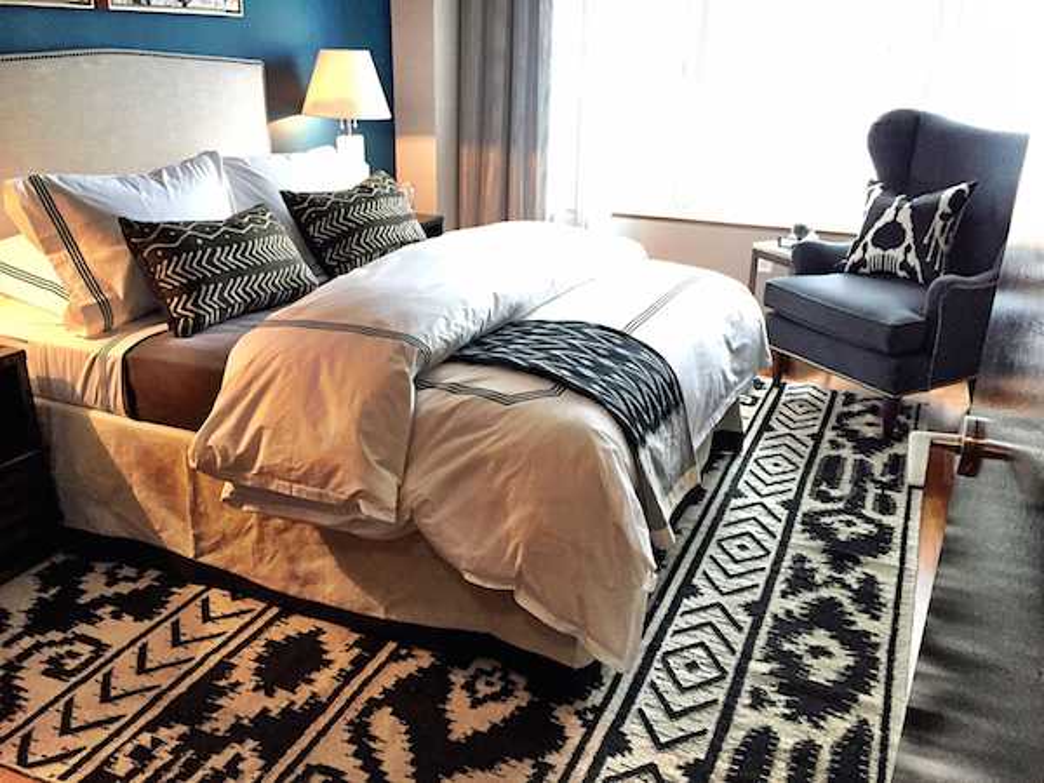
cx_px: 522
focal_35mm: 29
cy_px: 392
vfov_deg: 48.2
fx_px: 875
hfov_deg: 61.7
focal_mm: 4.15
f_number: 2.2
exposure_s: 1/30
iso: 250
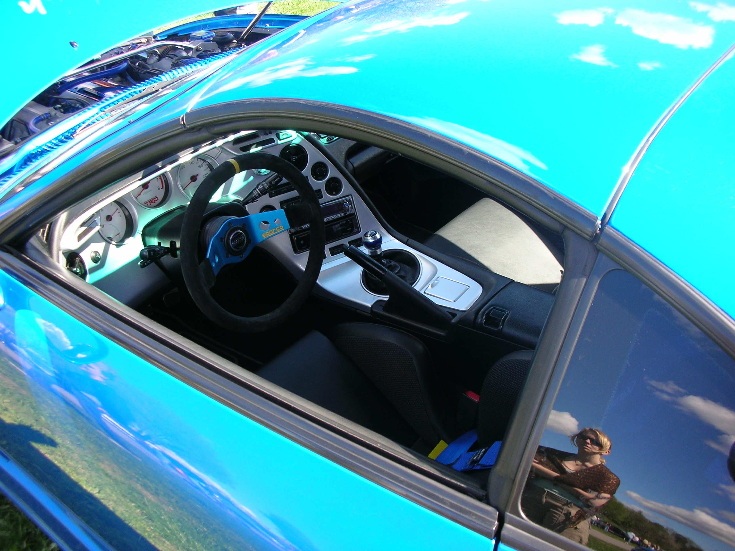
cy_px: 276
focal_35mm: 35
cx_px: 368
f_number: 3
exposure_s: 1/95.3
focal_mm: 5.8
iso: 50
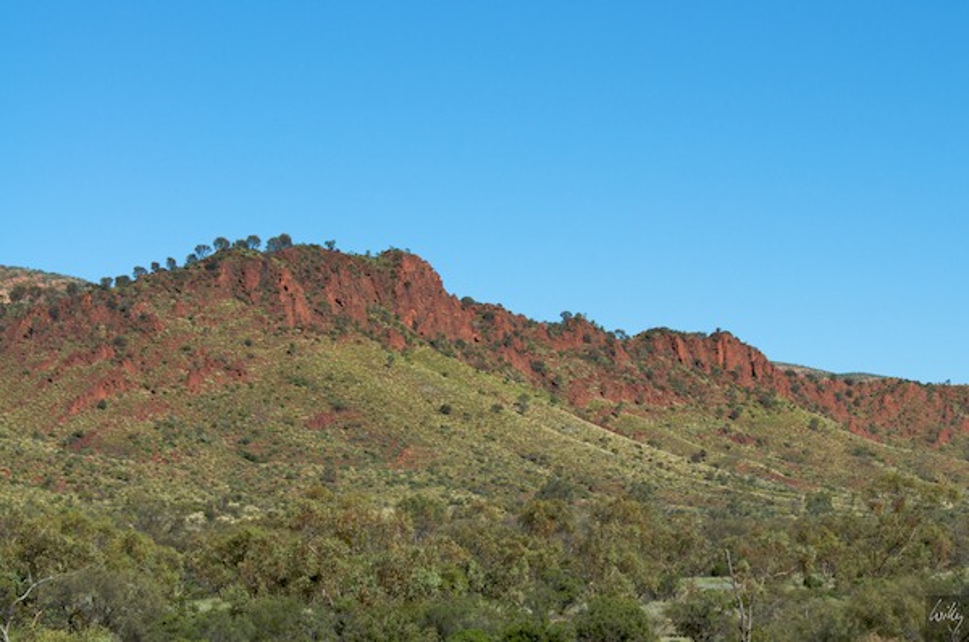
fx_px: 3225
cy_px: 321
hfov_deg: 17.1
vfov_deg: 11.4
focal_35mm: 120
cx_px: 484
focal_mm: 80
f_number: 13
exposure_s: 1/640
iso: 320
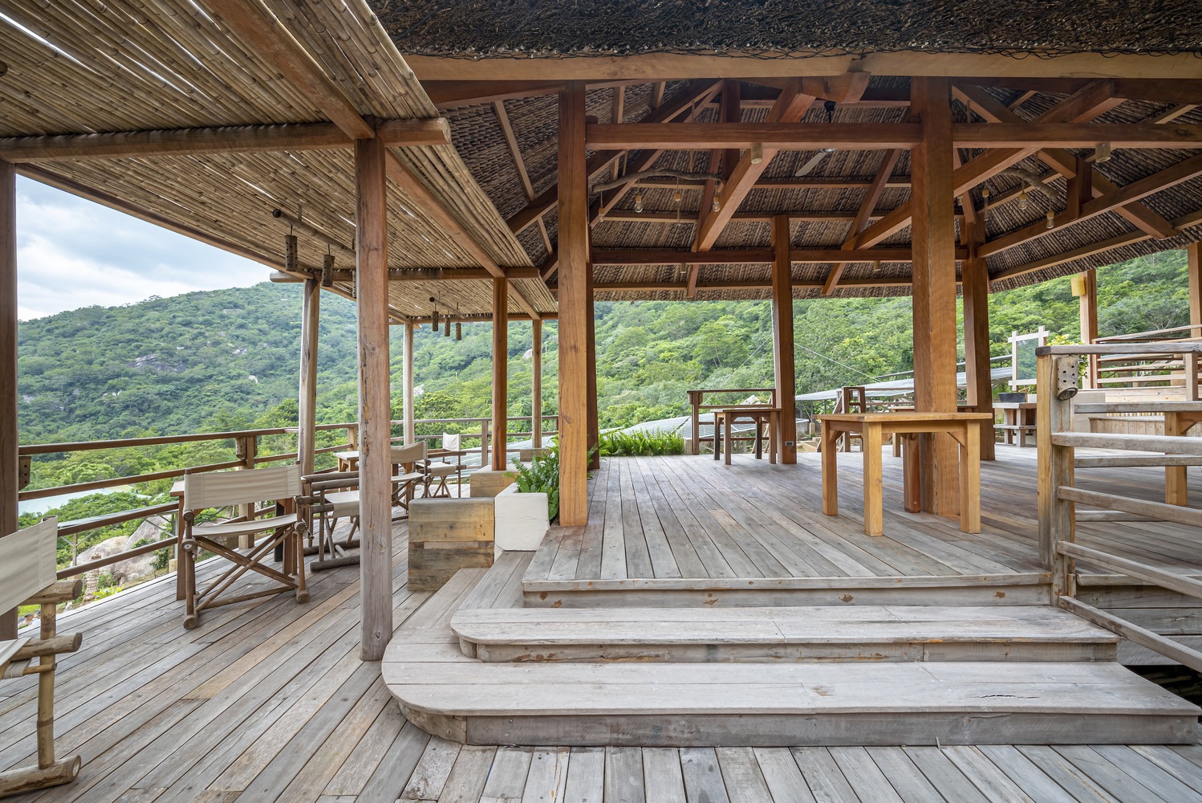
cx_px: 601
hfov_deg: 104.2
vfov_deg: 81.3
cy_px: 402
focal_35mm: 14
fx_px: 468
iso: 100
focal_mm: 14
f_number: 9
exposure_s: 1/13
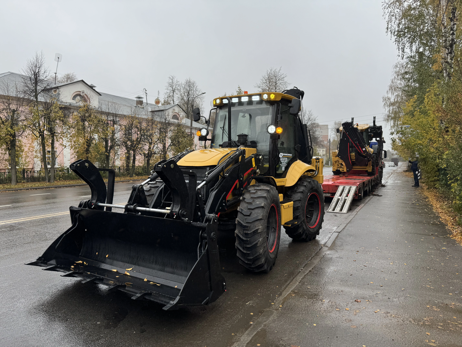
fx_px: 320
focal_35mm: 24
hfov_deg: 71.6
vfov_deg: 56.8
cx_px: 231
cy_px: 174
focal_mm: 6.76
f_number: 1.78
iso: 80
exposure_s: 1/553
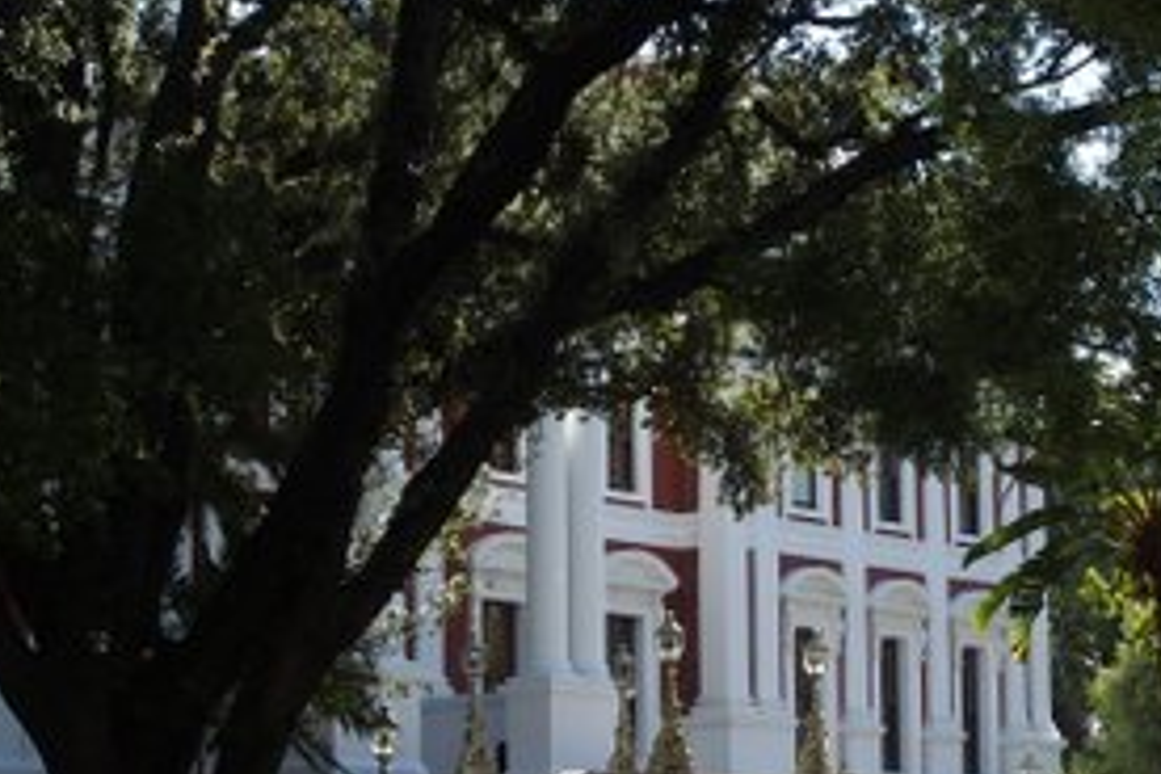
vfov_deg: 13.3
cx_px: 673
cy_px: 543
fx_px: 3321
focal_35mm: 103
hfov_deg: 19.8
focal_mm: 12
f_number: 3.5
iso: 100
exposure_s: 1/400
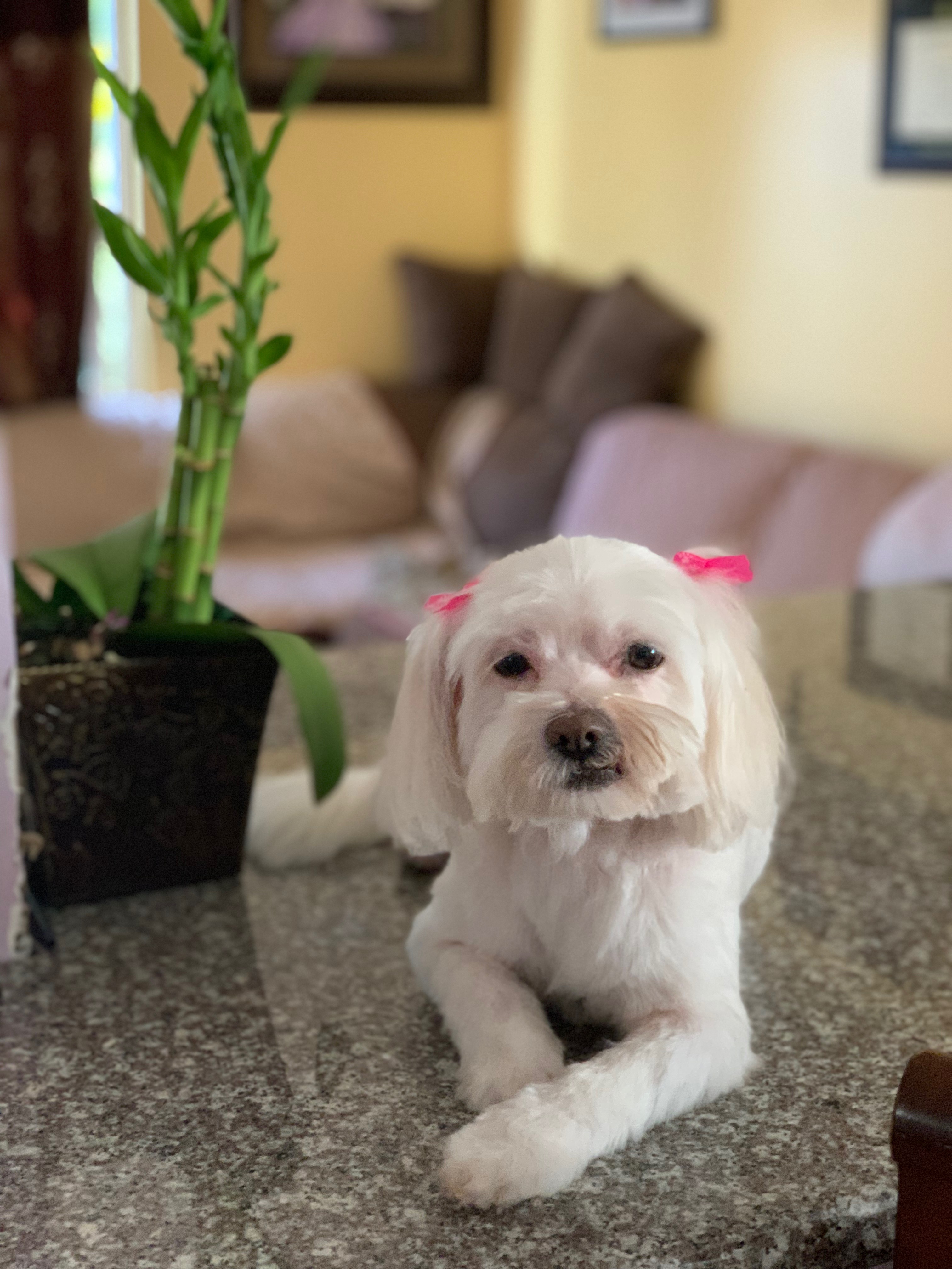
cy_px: 634
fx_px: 1907
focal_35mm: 52
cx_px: 476
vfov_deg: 36.8
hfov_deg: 28.0
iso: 400
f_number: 2.4
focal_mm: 6
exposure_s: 1/60
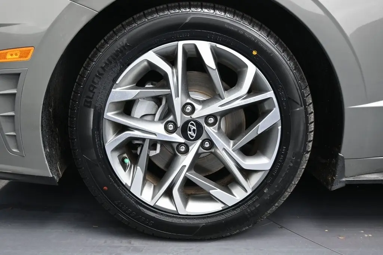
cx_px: 192
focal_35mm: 37
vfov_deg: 36.2
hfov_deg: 52.2
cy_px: 128
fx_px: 391
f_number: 4.2
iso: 900
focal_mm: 24.5
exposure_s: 1/125
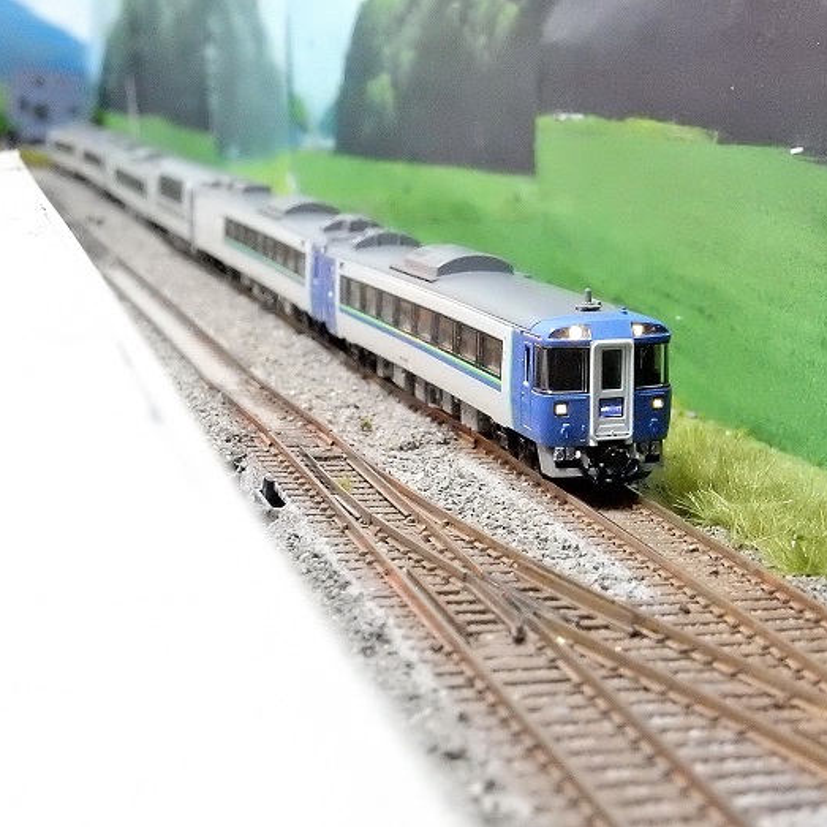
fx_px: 1919
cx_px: 474
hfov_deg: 24.3
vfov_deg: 24.3
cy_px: 414
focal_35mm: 71
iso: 3200
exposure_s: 1/30
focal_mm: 10.7
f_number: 4.5
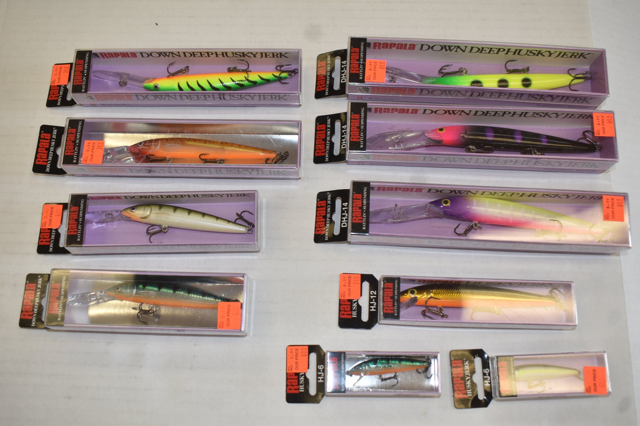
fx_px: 613
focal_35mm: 34
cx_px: 320
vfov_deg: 38.4
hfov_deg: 55.1
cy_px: 213
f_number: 5
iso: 220
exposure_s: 1/60
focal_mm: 23
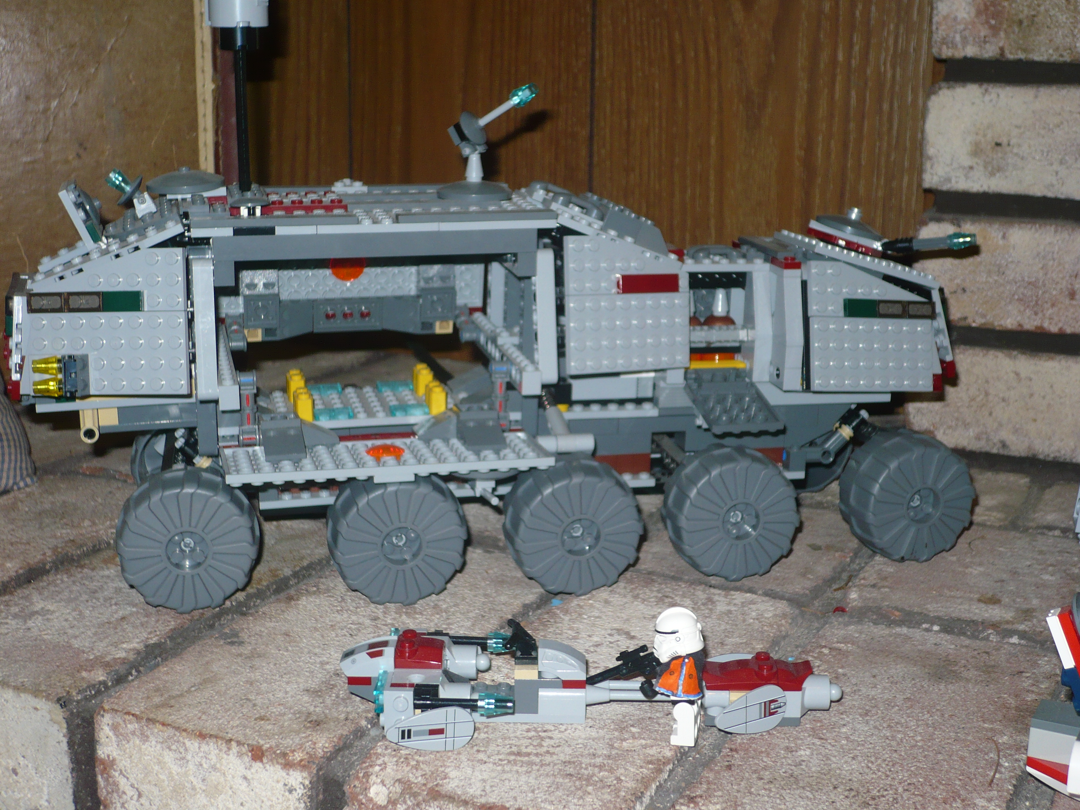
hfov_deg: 38.2
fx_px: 1560
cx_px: 540
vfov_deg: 29.1
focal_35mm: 50
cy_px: 405
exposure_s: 1/30
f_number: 3.4
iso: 100
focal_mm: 8.3
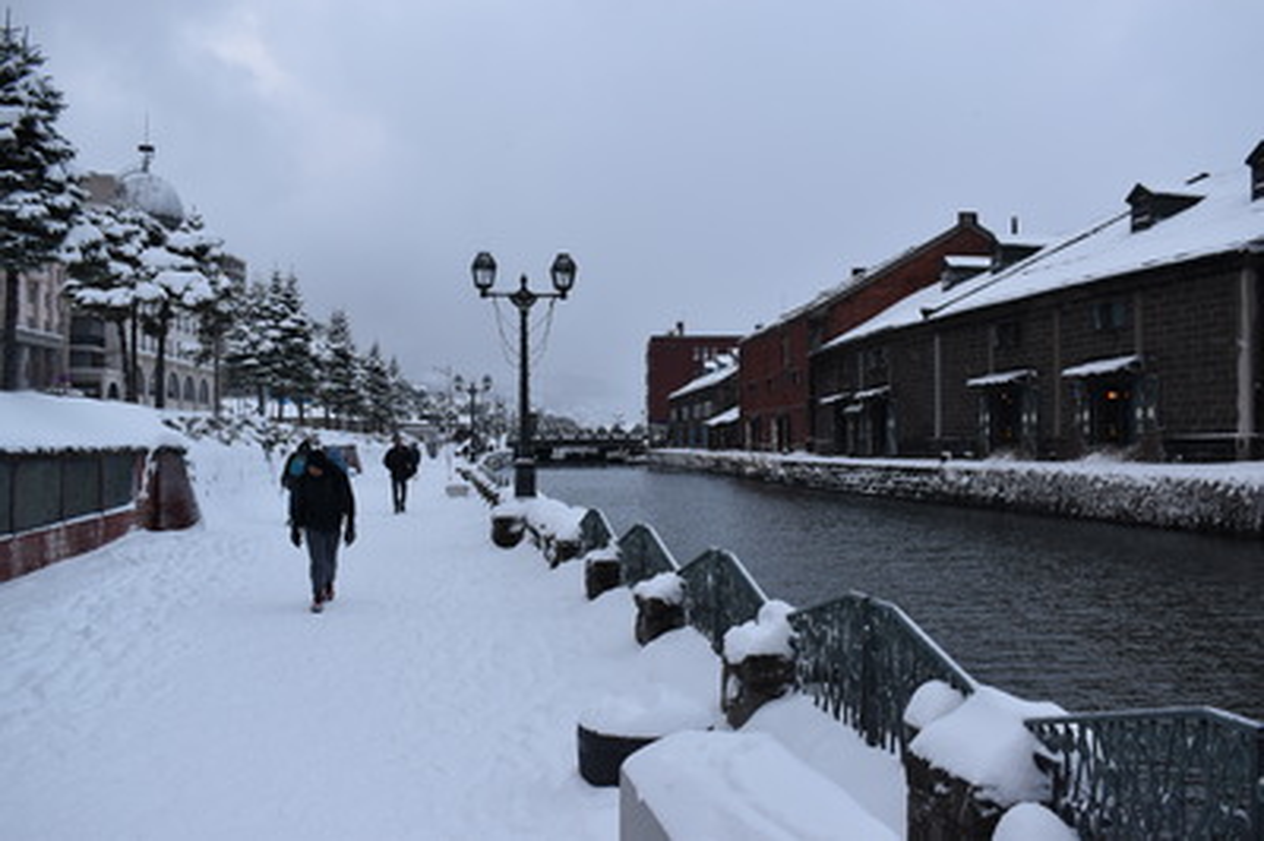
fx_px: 1210
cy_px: 420
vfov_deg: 38.3
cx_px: 632
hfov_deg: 55.1
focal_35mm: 34
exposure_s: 1/160
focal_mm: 23
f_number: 6.3
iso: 400
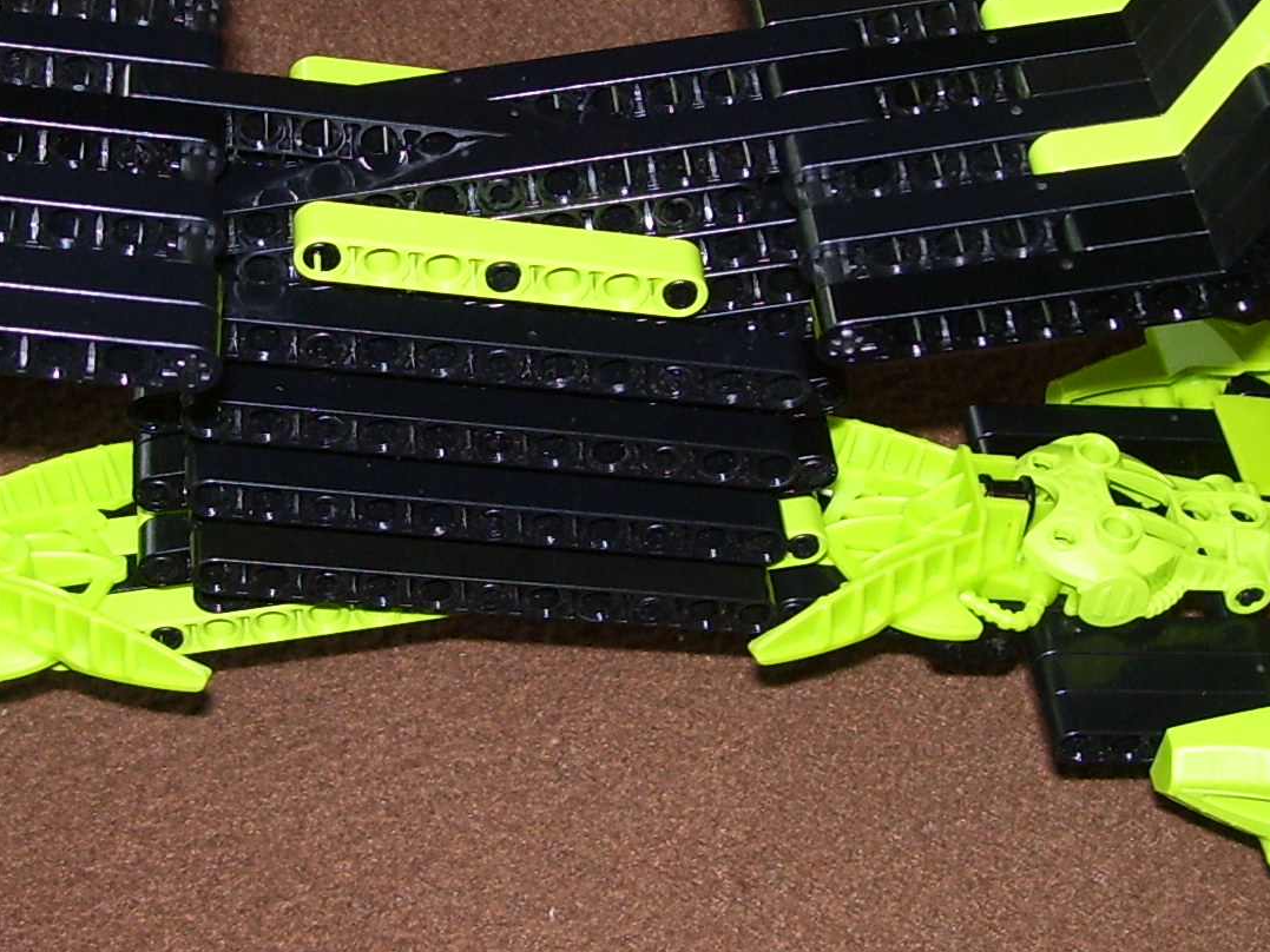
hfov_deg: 25.3
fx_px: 2825
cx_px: 468
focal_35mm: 77
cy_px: 369
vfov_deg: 19.1
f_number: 2.7
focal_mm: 6
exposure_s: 1/60
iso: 80
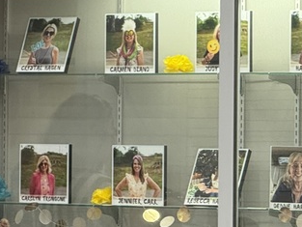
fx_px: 3421
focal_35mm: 392
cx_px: -191
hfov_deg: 5.0
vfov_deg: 3.8
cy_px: 194
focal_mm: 15.66
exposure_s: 1/60
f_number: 2.8
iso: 200
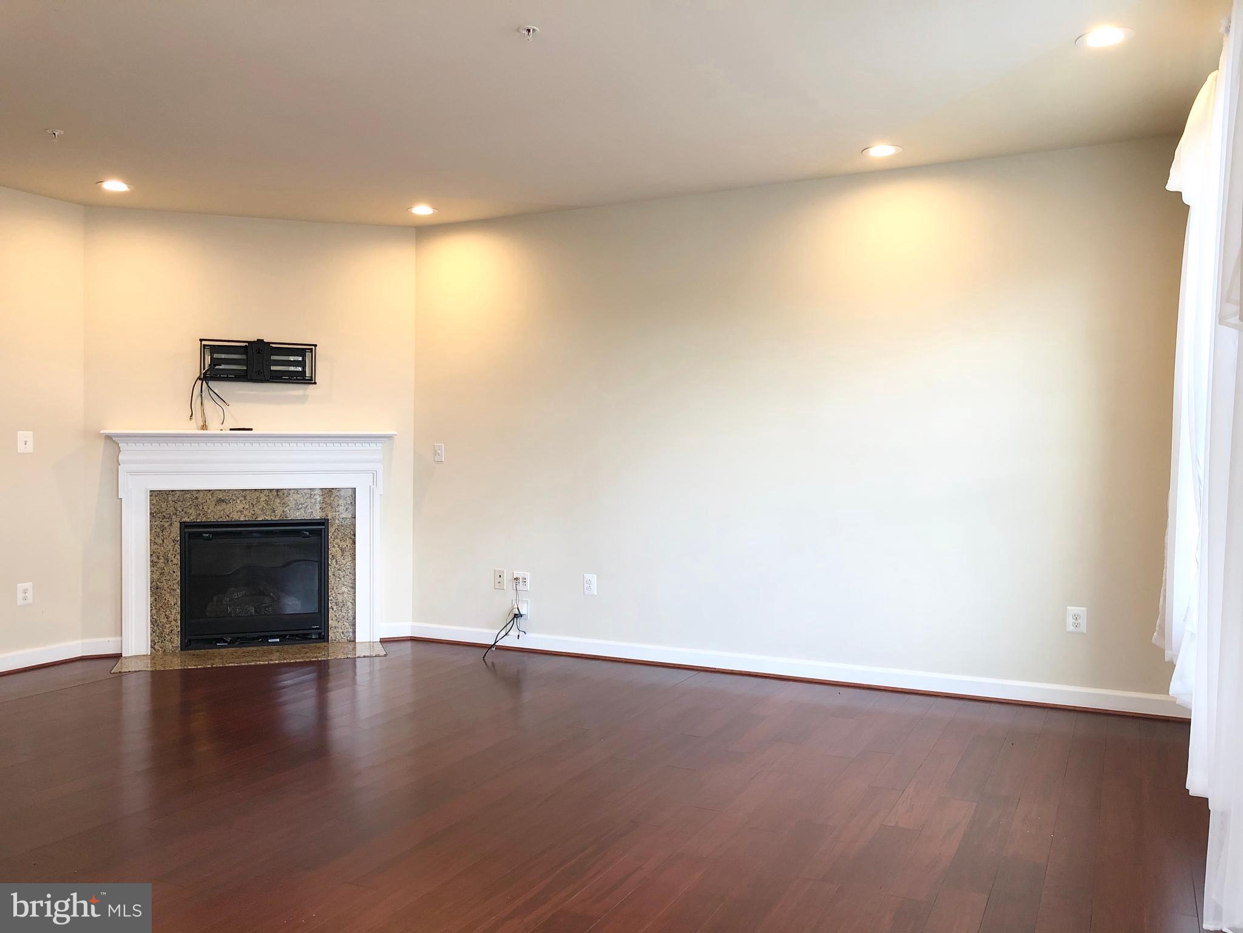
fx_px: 1005
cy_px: 466
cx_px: 622
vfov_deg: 49.7
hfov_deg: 63.4
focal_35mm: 28
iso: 25
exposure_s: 1/30
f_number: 1.8
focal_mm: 3.99
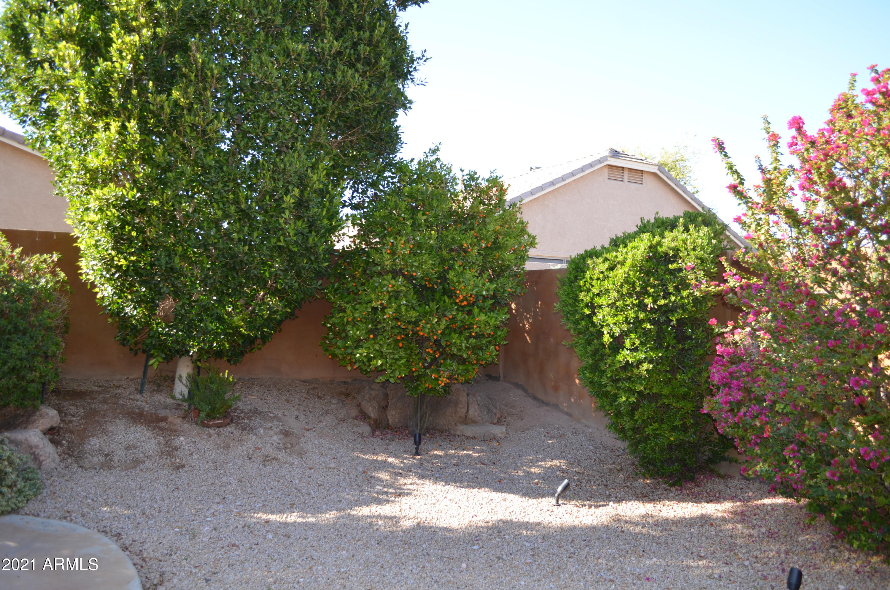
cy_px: 295
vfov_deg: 47.7
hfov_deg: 67.5
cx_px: 445
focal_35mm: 27
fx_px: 666
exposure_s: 1/200
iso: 125
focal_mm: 18
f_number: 3.5
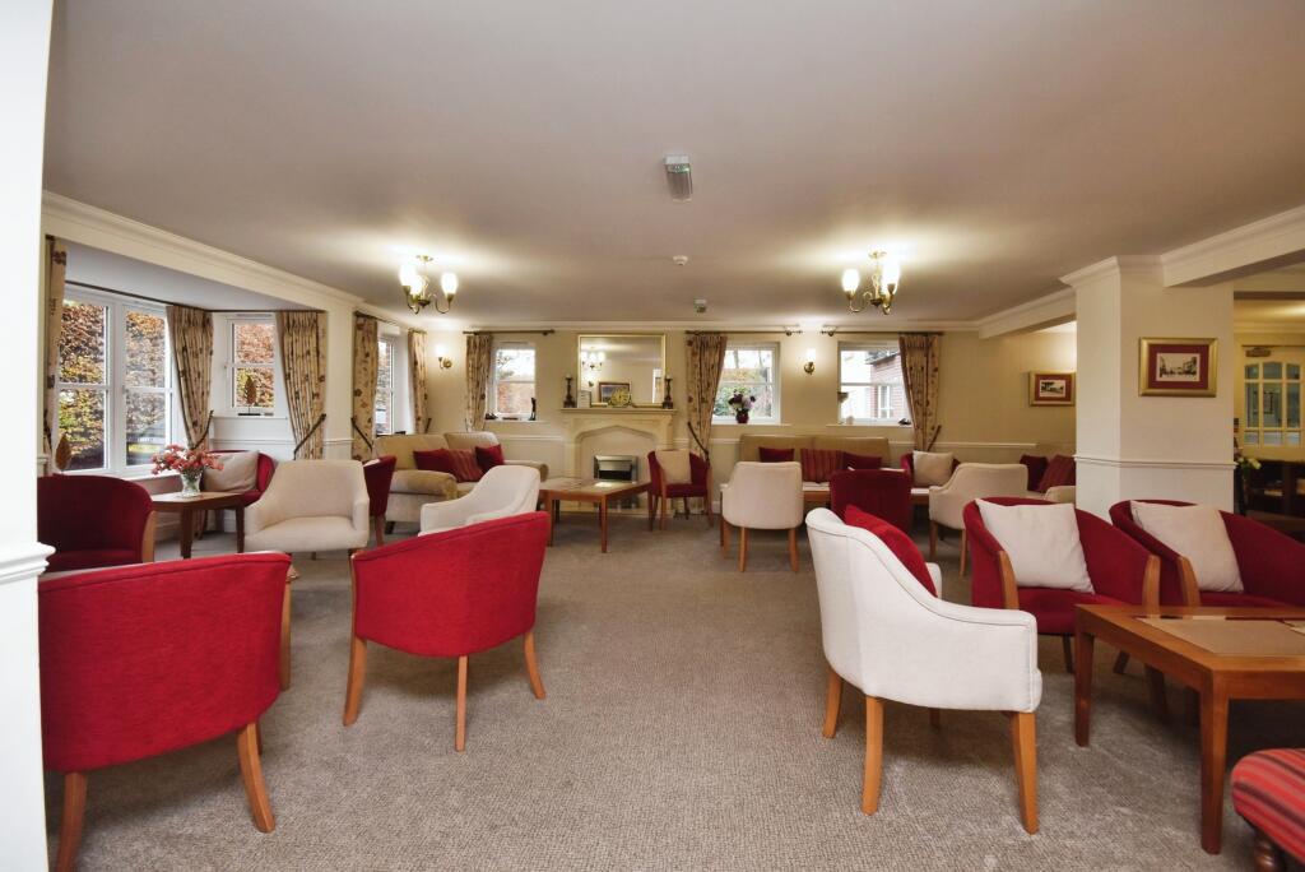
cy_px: 436
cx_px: 652
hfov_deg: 100.4
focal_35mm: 15
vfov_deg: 77.4
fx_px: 544
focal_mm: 10
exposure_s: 1/25
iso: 400
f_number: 8
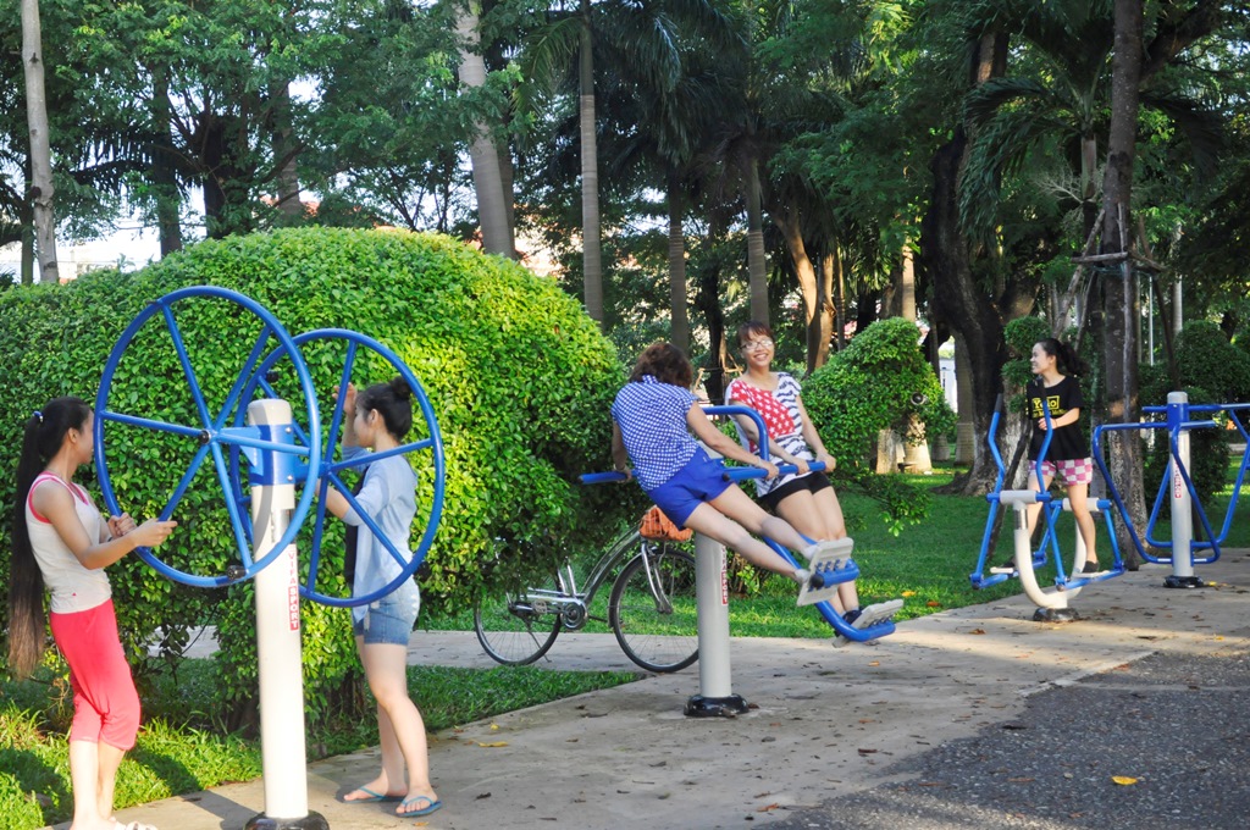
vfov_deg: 21.5
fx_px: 2185
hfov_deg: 31.9
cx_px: 625
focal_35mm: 63
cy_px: 415
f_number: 5.3
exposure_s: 1/500
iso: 800
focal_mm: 42
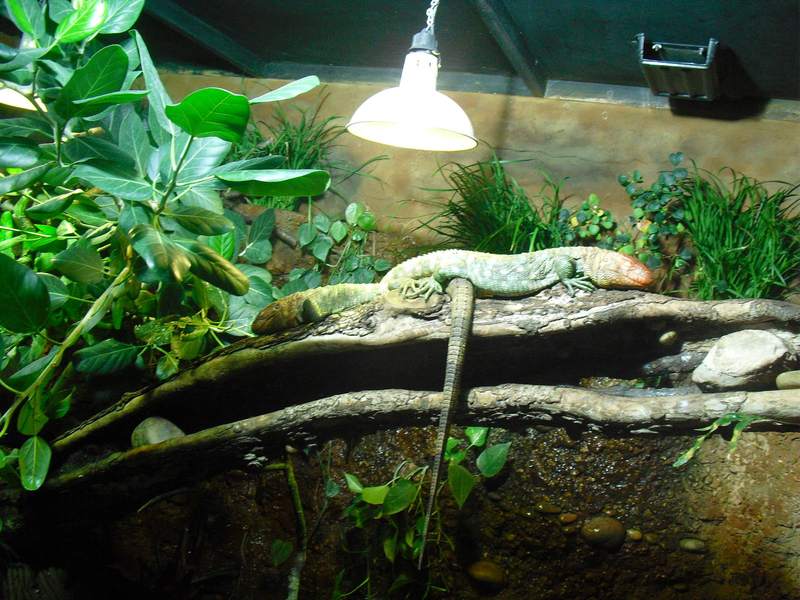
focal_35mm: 36
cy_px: 300
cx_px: 400
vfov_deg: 39.7
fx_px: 832
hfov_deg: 51.4
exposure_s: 1/60
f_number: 3.1
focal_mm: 6.3
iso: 400
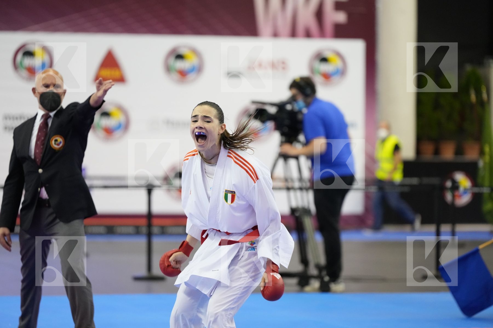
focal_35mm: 168
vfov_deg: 8.2
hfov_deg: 12.2
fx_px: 2300
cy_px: 164
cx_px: 246
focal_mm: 168
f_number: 2.8
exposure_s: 1/1000
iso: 4000
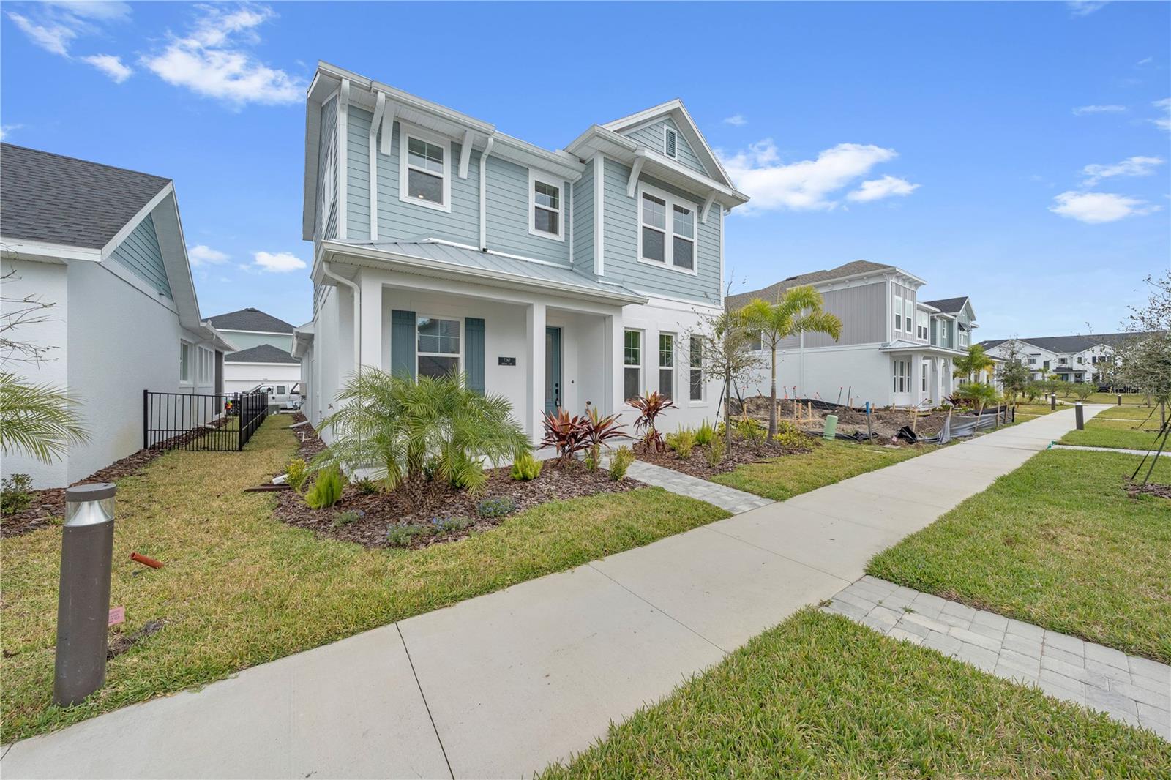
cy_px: 390
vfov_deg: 90.0
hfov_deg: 112.6
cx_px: 586
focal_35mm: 12
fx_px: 390
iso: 640
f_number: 8
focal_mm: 12
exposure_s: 1/2000
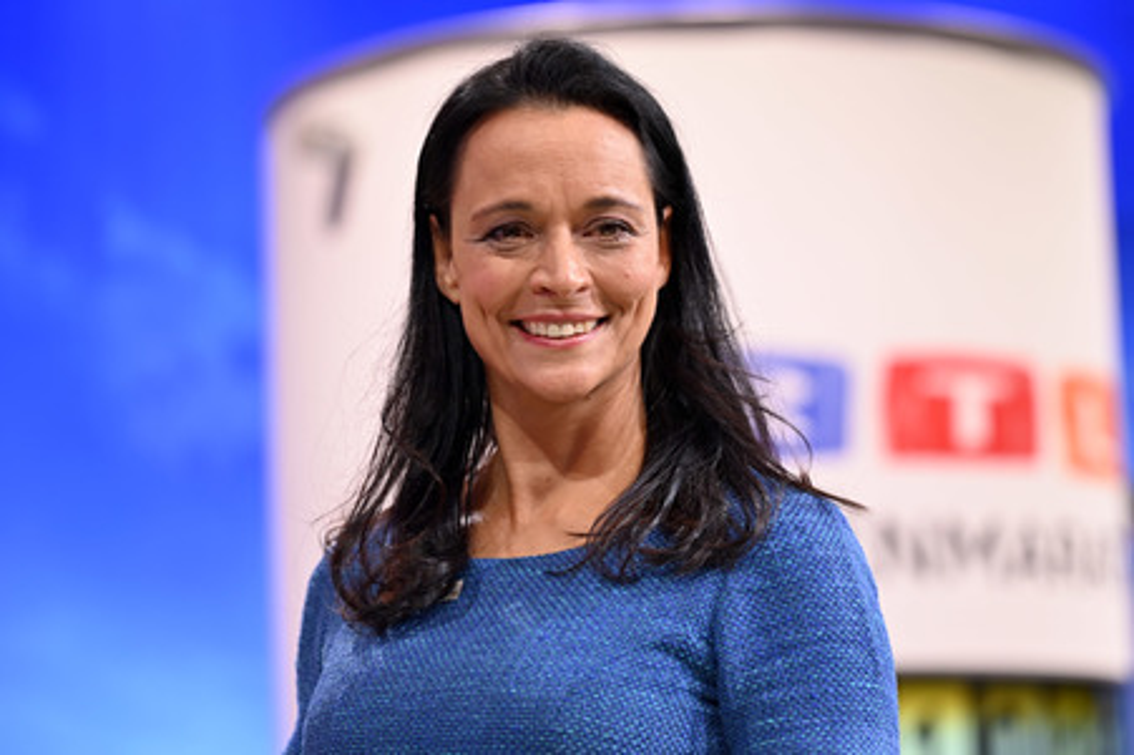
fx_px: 2959
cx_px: 567
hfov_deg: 21.7
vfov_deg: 14.5
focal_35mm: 94
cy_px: 378
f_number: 2.8
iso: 1000
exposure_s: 1/200
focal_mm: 94
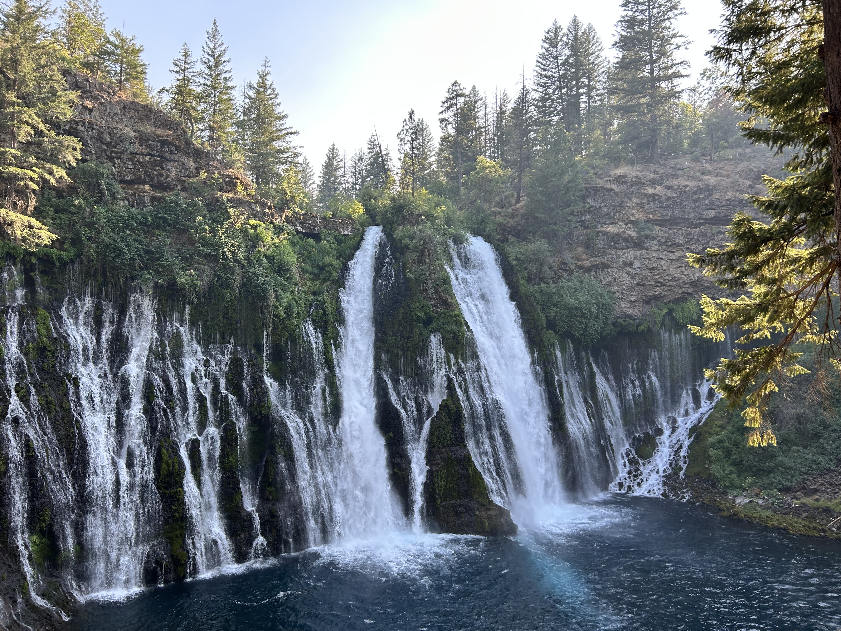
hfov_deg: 67.3
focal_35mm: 26
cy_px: 316
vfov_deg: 53.1
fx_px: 632
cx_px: 420
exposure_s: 1/471
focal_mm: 5.7
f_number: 1.5
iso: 50
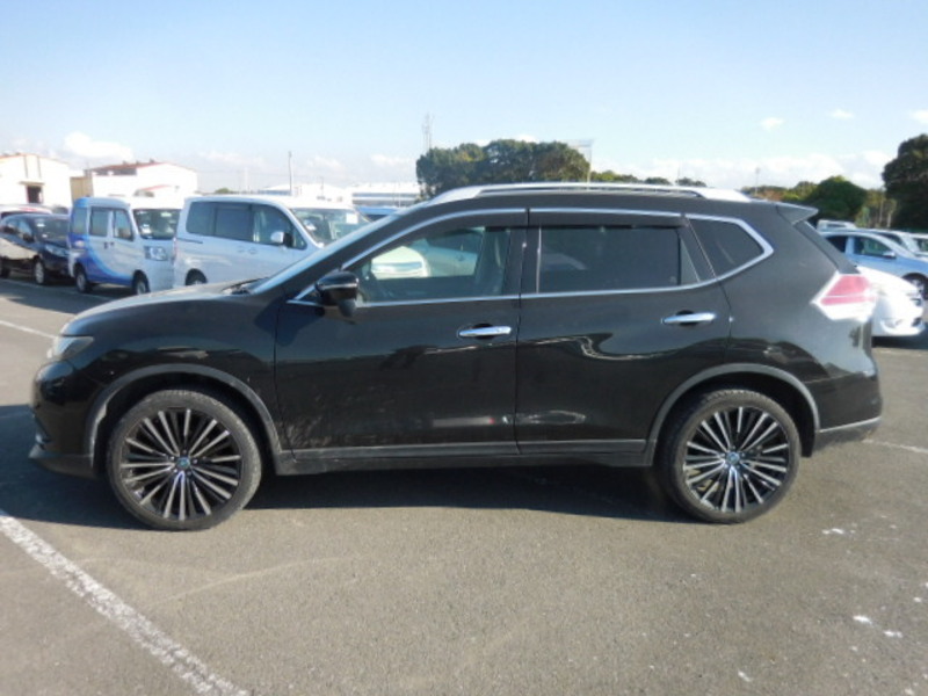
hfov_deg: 69.4
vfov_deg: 54.9
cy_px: 348
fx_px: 670
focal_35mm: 25
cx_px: 464
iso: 125
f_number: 3.3
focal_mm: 4.5
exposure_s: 1/640
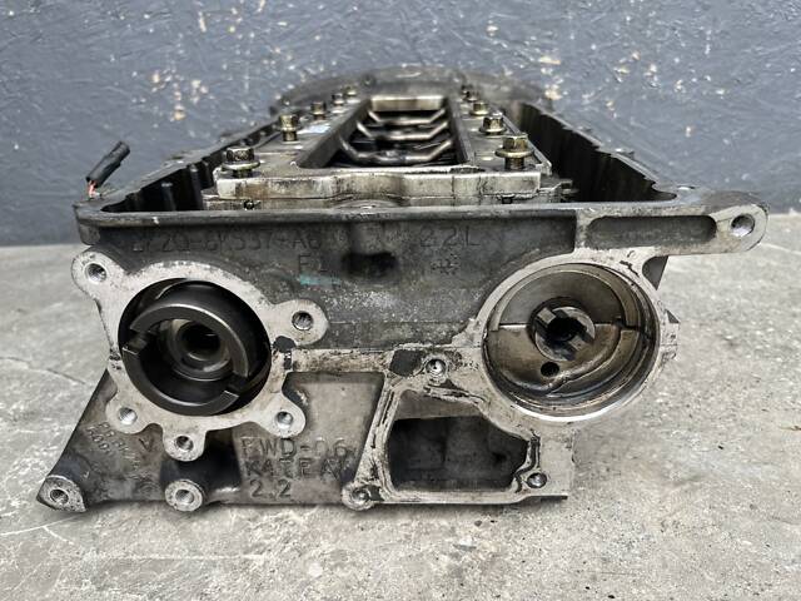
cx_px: 400
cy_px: 300
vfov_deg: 53.1
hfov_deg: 67.3
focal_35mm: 26
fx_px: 602
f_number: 1.6
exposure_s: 1/182
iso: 40
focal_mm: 5.1
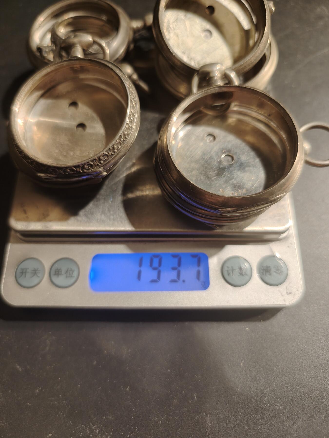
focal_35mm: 23
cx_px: 164
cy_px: 219
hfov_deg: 58.9
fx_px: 291
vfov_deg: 73.9
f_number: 1.6
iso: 250
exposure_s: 1/200
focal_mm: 6.06
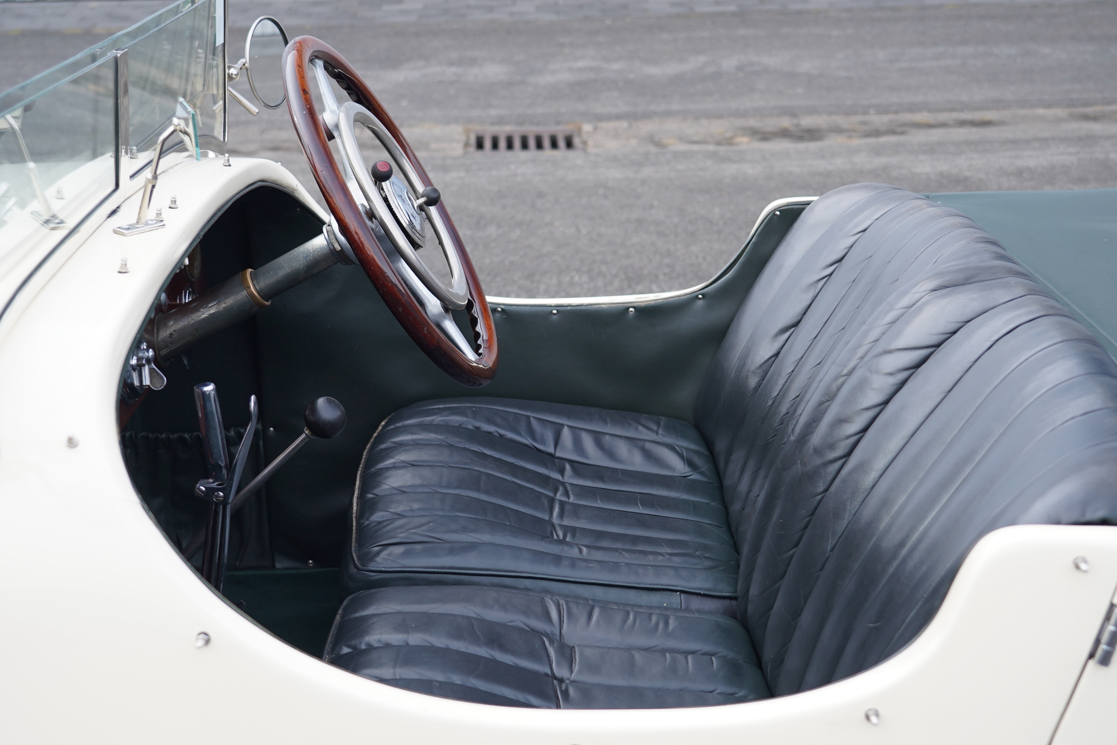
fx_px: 1613
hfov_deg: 38.2
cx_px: 558
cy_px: 372
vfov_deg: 26.0
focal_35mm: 52
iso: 160
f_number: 4
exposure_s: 1/60
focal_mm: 35
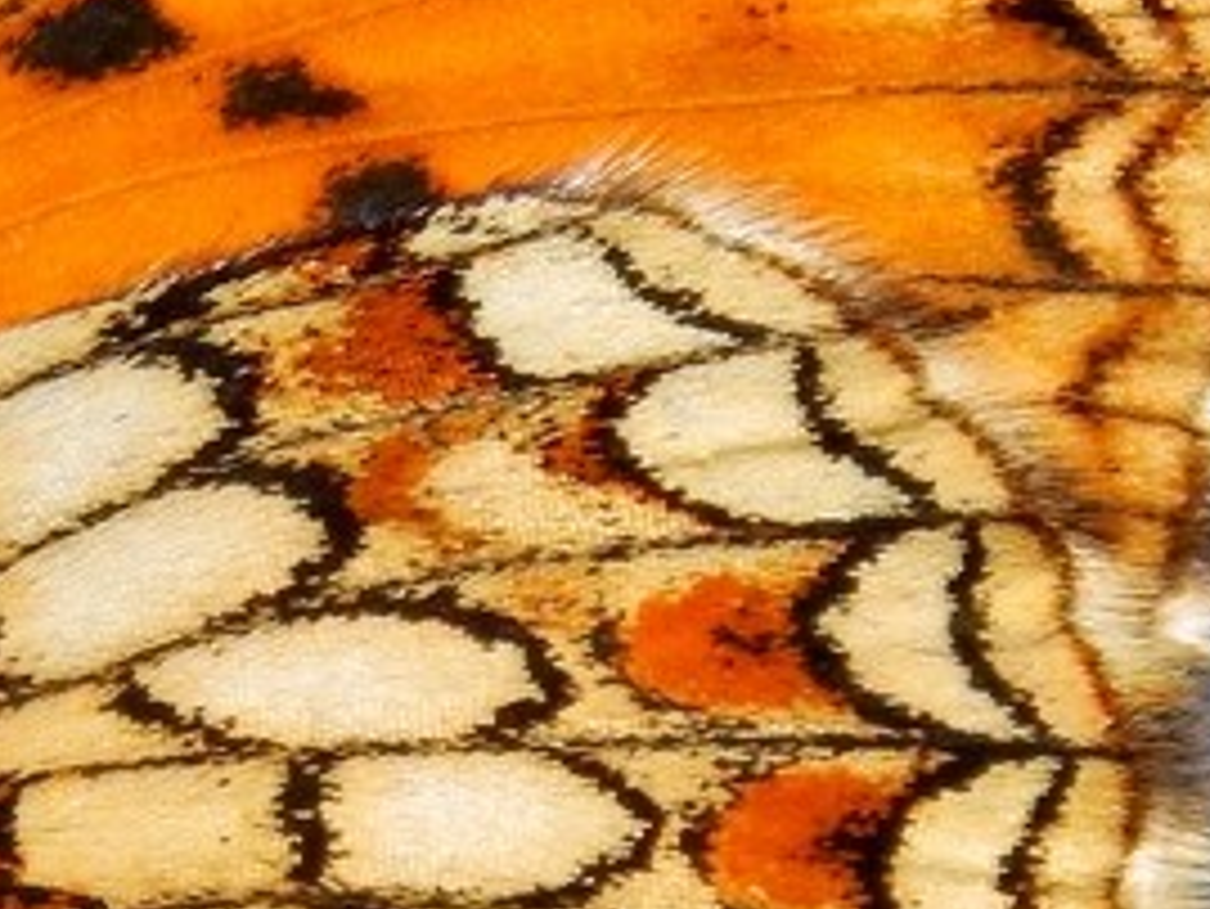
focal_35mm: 547
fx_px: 19129
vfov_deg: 2.7
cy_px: 716
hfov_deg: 3.6
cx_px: -234
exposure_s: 1/500
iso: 125
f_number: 10.5
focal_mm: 32.8
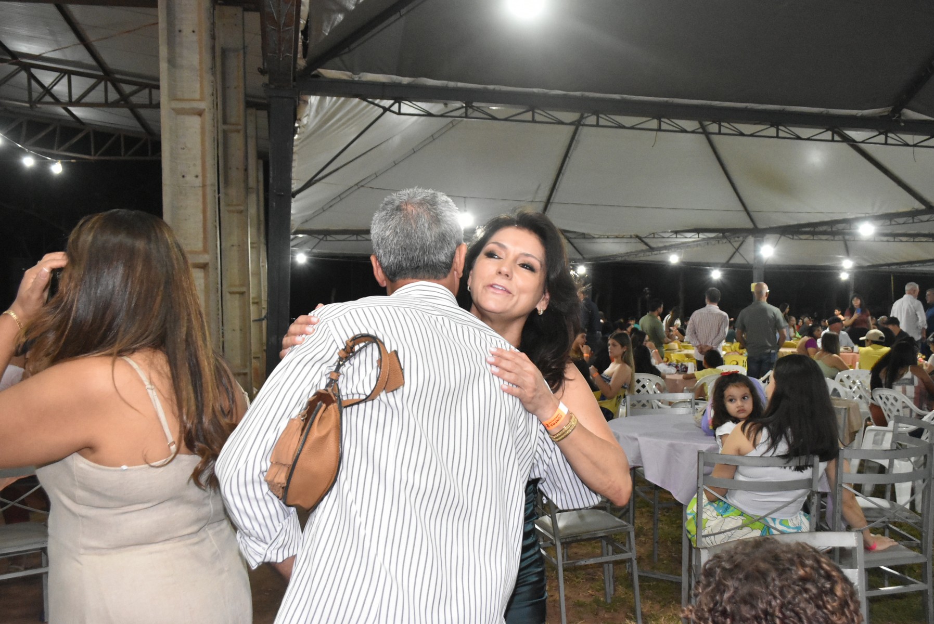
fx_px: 857
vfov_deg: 40.0
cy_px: 312
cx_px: 467
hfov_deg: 57.2
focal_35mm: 33
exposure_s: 1/80
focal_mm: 22
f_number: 5
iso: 5000
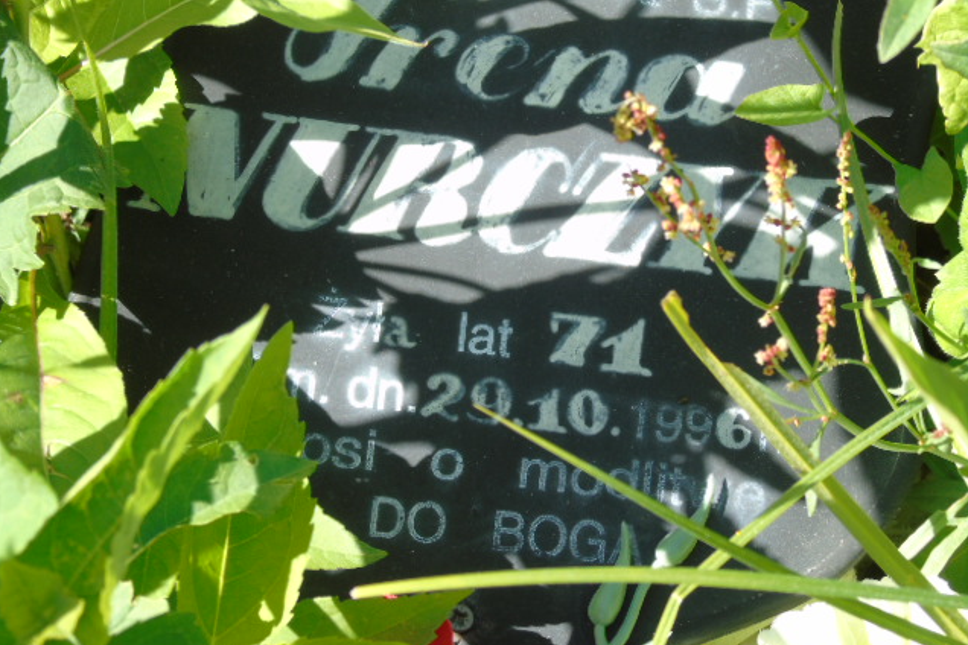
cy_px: 303
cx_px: 482
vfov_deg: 6.2
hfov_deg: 9.3
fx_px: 5969
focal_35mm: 222
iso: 100
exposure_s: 1/125
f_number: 4.7
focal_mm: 38
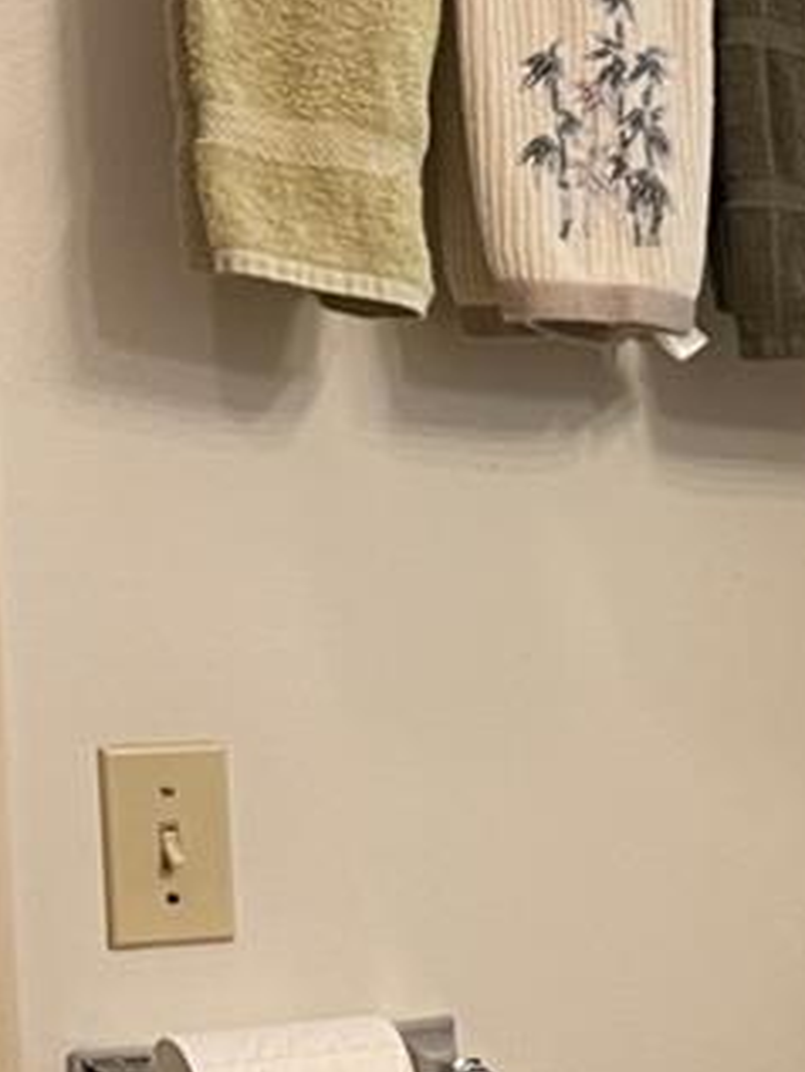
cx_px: 1730
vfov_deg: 15.7
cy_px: 1052
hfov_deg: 10.8
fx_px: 3811
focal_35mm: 123
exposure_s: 1/60
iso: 80
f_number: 1.5
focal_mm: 5.7
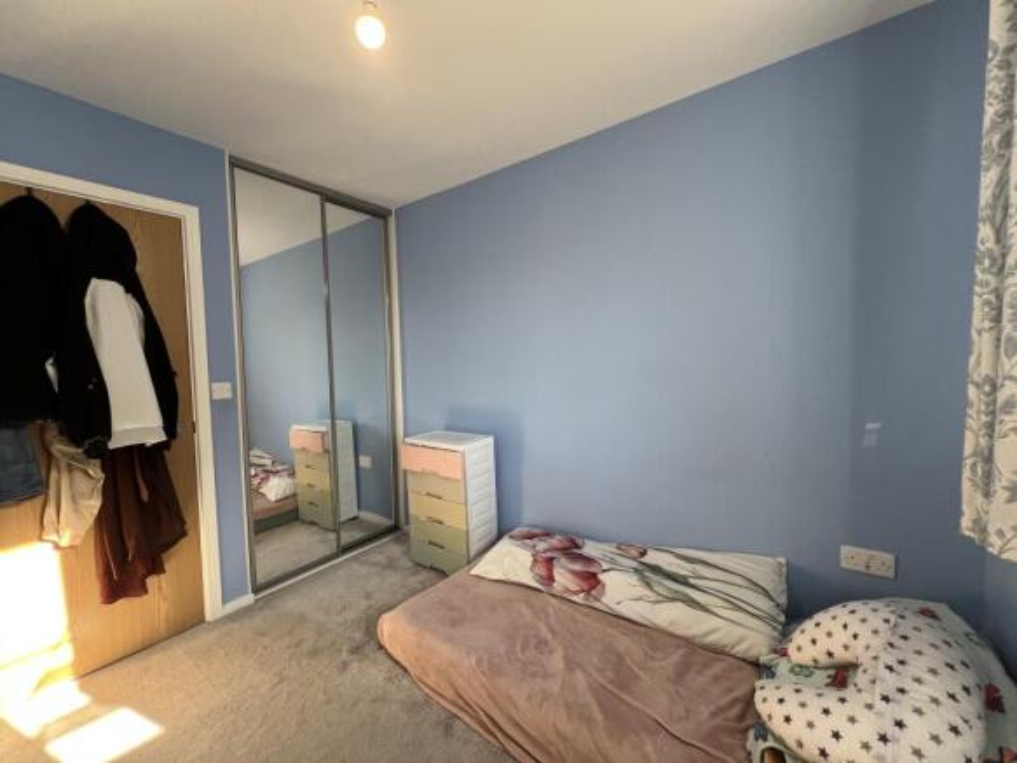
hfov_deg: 106.2
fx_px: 382
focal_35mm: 13
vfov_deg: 89.9
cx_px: 508
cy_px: 382
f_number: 1.8
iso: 80
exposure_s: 1/99
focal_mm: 1.57
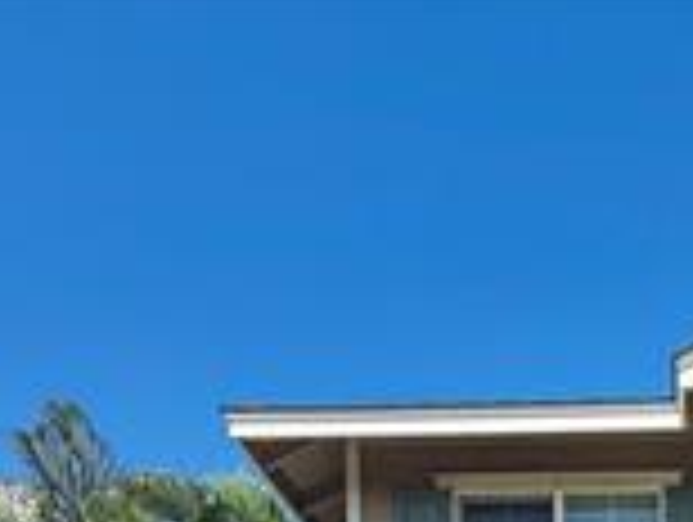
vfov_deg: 17.4
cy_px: 1066
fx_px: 1163
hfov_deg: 30.6
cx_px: 711
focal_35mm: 58
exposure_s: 1/2976
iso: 50
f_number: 2.2
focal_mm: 2.22
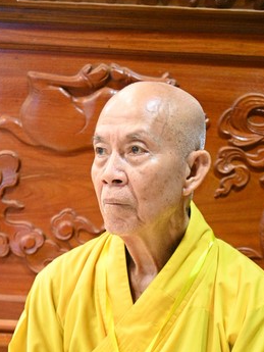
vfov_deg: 18.4
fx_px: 1067
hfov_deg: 14.1
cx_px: 108
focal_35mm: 105
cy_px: 326
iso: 16000
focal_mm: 58
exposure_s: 1/125
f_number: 4
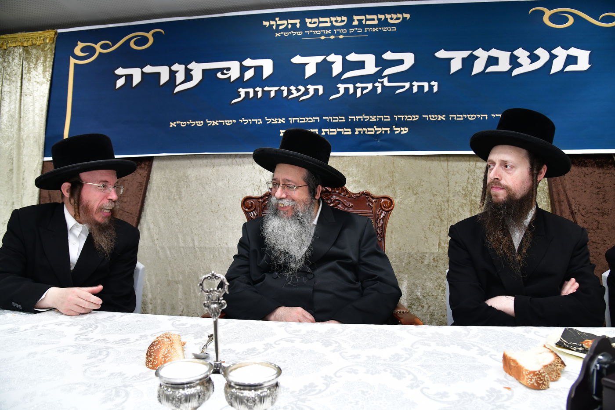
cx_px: 308
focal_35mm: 24
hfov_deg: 73.8
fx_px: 410
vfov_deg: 53.1
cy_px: 205
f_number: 6.3
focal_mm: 24
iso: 2000
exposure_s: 1/100
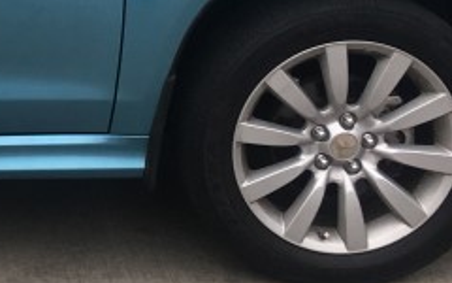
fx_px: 1614
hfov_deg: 14.8
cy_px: -32
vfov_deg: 9.9
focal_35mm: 131
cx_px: -239
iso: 32
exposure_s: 1/120
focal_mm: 4.15
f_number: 2.2
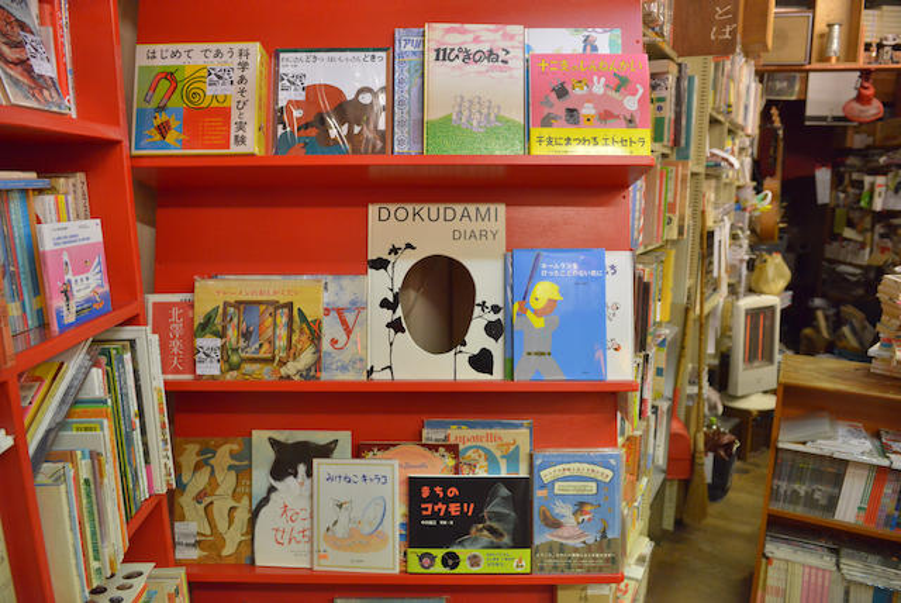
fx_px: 601
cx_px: 450
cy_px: 302
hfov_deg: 73.7
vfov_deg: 53.2
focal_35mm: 24
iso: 5000
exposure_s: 1/200
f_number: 4.5
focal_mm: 24
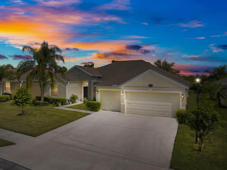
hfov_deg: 71.6
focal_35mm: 24
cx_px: 114
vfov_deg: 56.8
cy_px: 85
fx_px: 157
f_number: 5.6
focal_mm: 12.29
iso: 100
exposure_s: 1/50
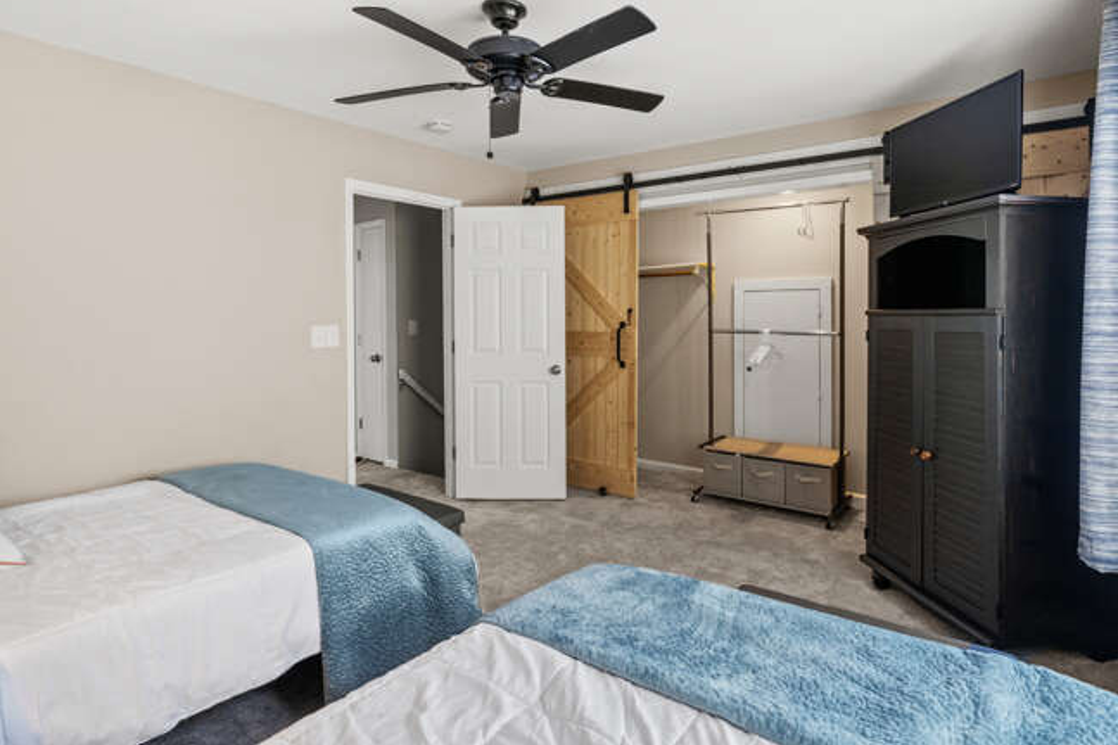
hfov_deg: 86.7
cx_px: 607
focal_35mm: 19
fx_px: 590
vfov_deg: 64.2
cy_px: 318
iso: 500
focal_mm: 16
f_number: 8
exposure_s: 1/10
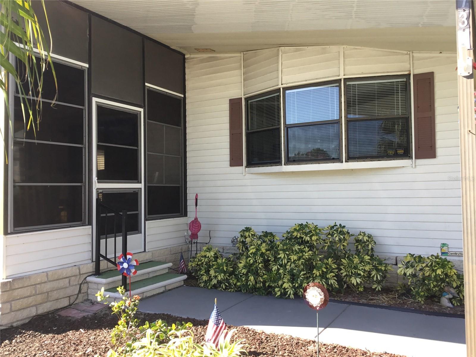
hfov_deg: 58.4
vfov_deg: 45.4
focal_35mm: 31
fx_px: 426
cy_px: 178
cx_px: 238
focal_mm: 3.3
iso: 25
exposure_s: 1/185
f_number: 2.4
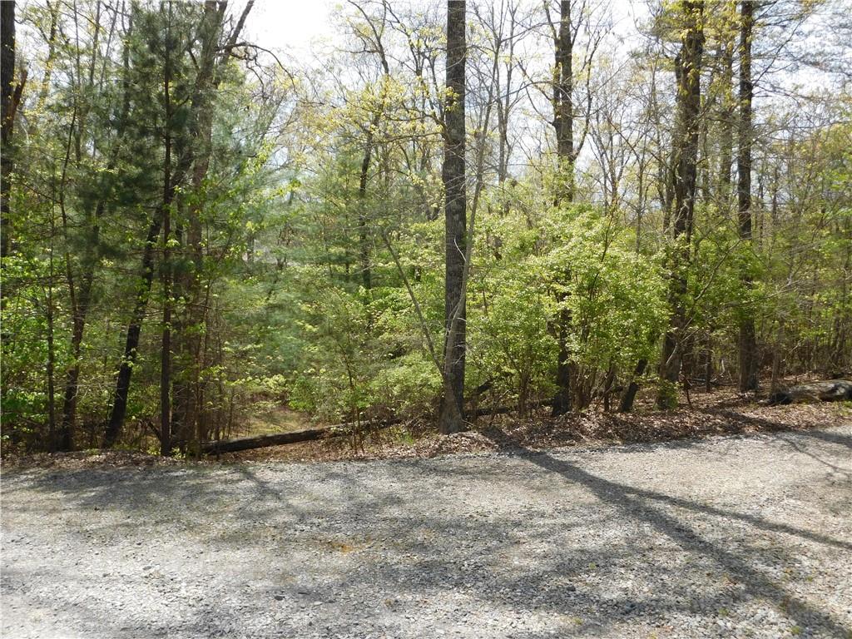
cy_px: 320
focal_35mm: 30
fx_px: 738
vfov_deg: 46.8
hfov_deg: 60.0
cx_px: 426
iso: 125
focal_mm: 5.3
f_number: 3.2
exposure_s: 1/640
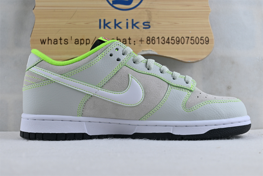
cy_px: 88
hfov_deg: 36.9
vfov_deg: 25.1
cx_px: 132
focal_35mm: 54
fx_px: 394
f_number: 5.3
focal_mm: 36
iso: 100
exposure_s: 1/50
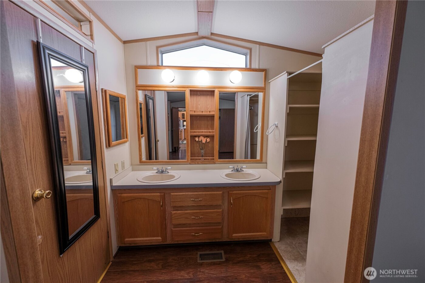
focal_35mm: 14
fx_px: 165
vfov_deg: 81.2
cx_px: 212
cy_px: 142
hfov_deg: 104.3
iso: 500
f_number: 2.8
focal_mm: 14
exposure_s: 1/40
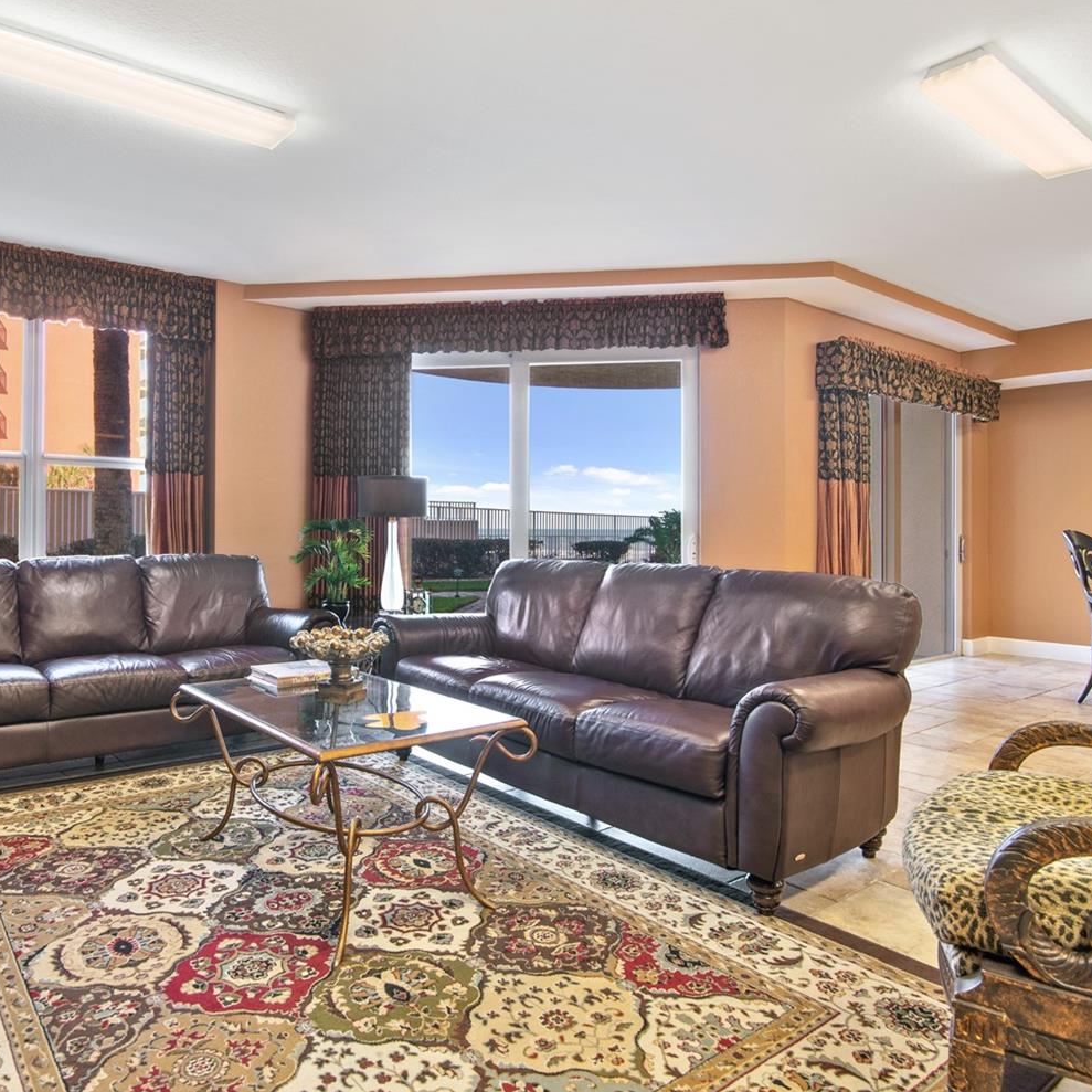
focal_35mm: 22
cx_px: 401
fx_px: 785
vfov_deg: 69.6
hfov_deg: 68.4
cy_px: 534
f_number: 8
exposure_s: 1/5
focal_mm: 16
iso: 400
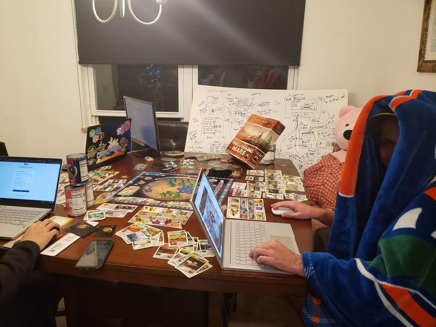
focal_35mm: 26
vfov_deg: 53.1
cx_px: 218
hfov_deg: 67.3
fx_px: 327
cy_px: 164
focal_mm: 4.3
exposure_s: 1/60
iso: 320
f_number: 1.5
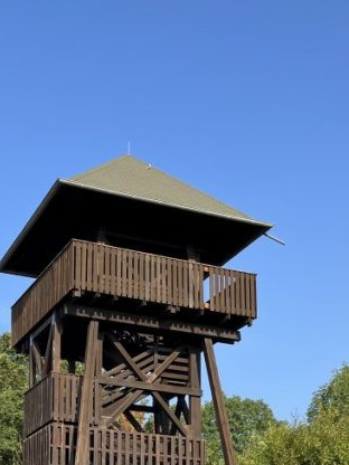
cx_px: 172
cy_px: 467
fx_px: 928
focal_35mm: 69
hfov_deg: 21.3
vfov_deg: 26.6
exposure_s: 1/923
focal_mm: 4
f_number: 1.8
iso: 32
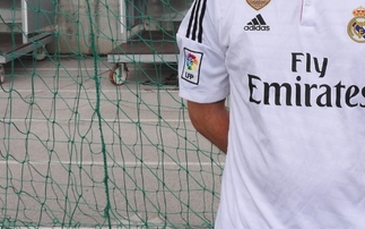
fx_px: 686
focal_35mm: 69
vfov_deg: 18.2
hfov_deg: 29.5
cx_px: 259
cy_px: -17
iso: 180
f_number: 7.6
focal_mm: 6.3
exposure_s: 1/30
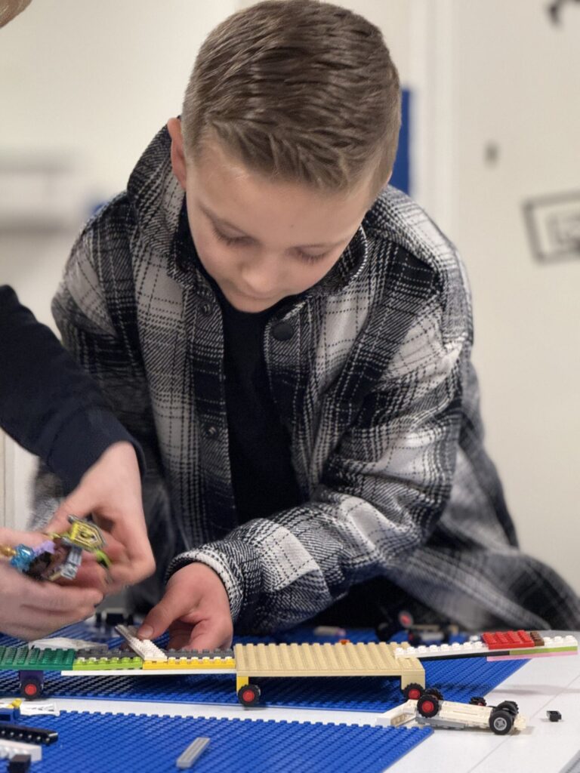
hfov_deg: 12.3
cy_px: 386
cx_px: 290
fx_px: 2681
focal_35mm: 120
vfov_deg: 16.4
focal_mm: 15.66
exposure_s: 1/60
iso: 640
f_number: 2.8
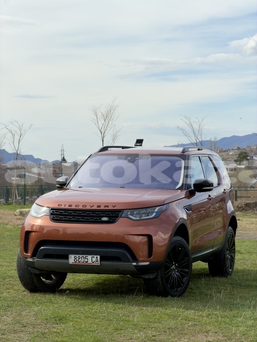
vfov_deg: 19.6
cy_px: 171
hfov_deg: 14.8
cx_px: 128
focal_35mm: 100
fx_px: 990
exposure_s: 1/638
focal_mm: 16.89
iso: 20
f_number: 2.8
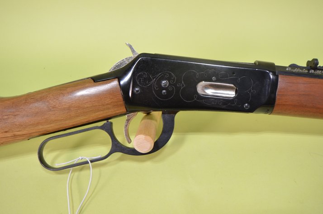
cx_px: 162
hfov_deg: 53.2
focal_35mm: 36
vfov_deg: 36.7
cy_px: 107
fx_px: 322
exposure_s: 1/125
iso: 800
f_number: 6.3
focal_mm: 24
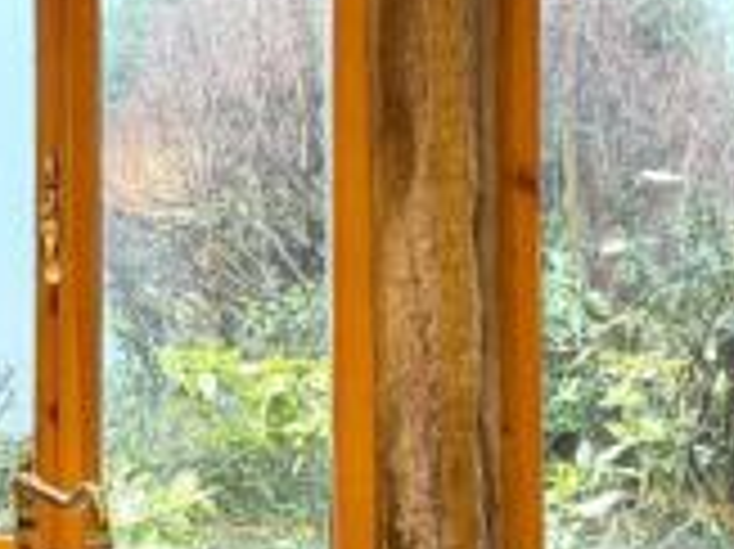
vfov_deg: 17.1
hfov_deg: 22.3
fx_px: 1822
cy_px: 263
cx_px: 97
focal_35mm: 86
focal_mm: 6.76
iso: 200
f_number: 1.78
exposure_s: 1/100
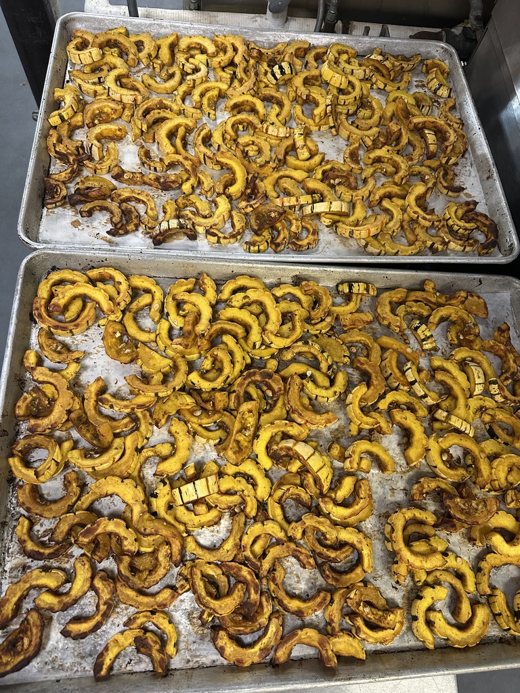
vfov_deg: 71.6
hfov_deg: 56.8
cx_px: 260
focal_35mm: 24
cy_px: 346
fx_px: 481
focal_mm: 6.86
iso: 250
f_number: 1.78
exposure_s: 1/60
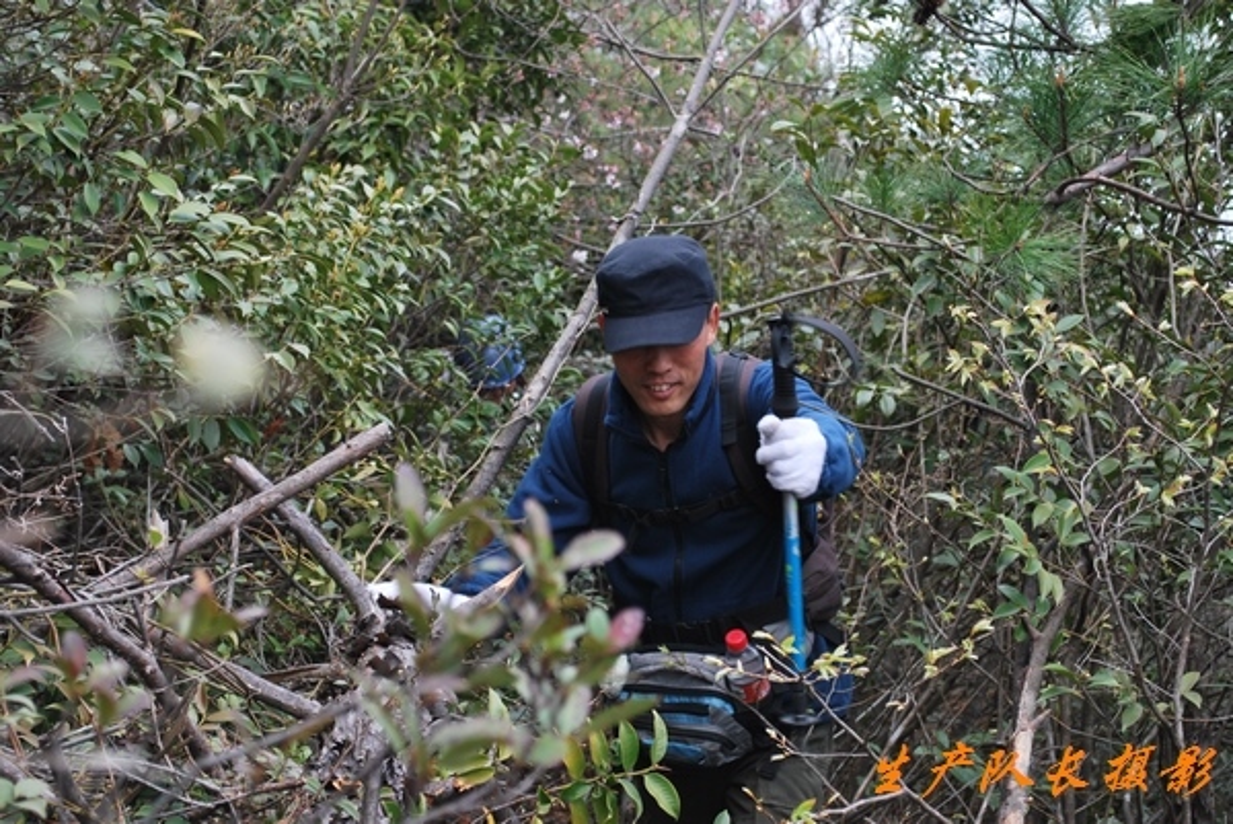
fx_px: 2313
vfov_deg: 20.2
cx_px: 616
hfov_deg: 29.8
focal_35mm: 68
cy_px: 412
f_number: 5.6
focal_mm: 45
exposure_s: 1/125
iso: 200
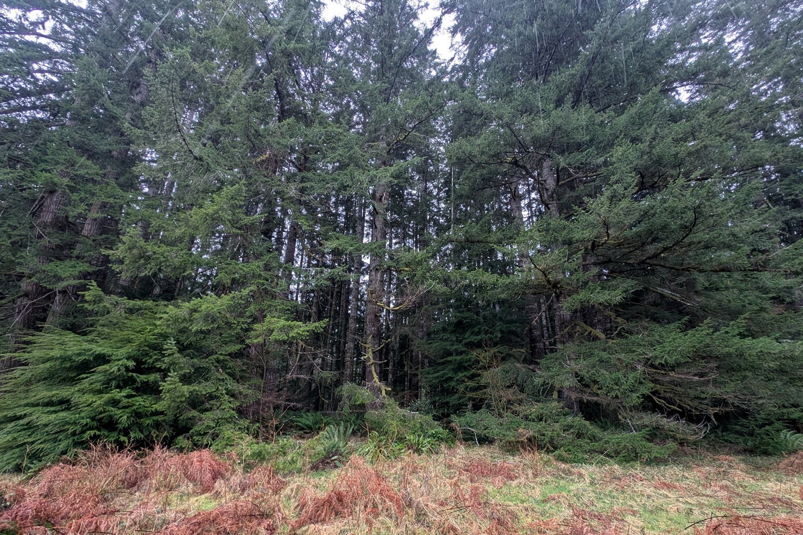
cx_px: 404
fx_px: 290
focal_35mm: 13
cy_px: 308
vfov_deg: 84.8
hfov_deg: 108.3
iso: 166
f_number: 1.95
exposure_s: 1/67.1
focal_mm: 2.23
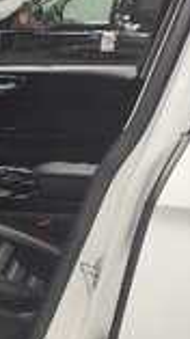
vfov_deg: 32.6
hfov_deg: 14.8
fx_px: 575
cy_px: 227
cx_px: -209
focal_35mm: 64
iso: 188
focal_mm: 5.56
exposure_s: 1/120
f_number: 1.8
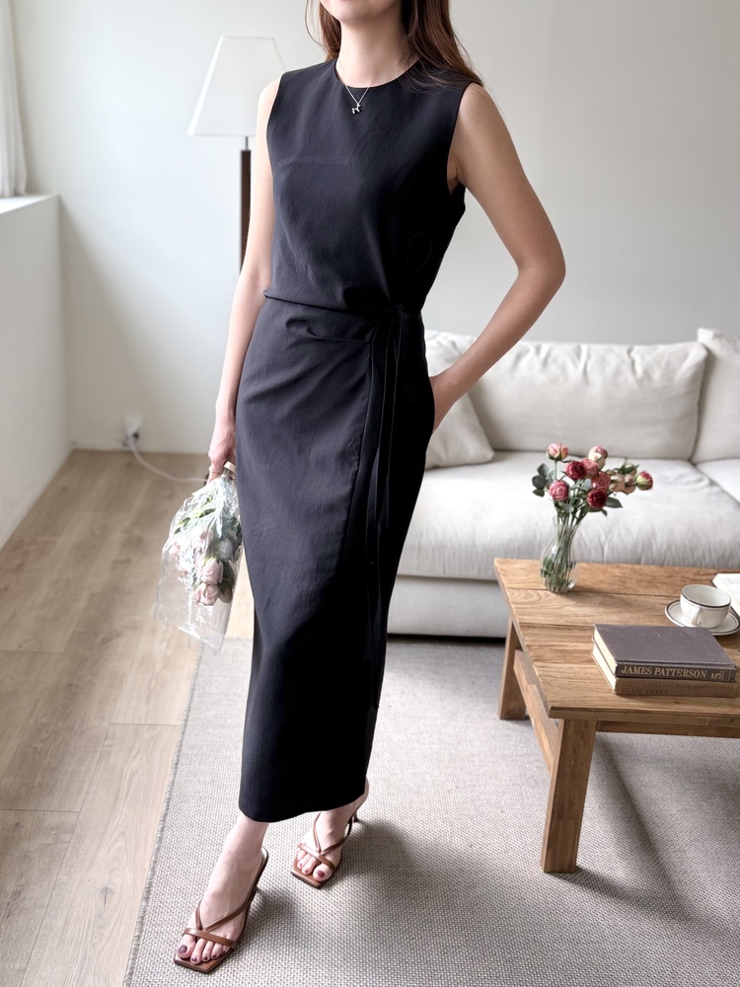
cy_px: 494
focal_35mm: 26
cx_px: 370
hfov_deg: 53.1
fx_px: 741
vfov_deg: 67.3
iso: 50
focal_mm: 5.96
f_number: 1.6
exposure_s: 1/159
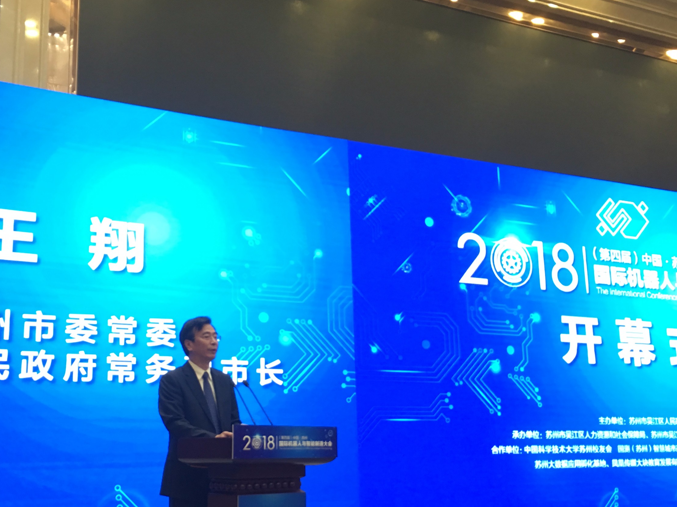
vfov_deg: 36.6
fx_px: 763
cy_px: 311
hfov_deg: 47.8
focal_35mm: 39
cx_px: 301
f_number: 2.2
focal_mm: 4.15
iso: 125
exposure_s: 1/33
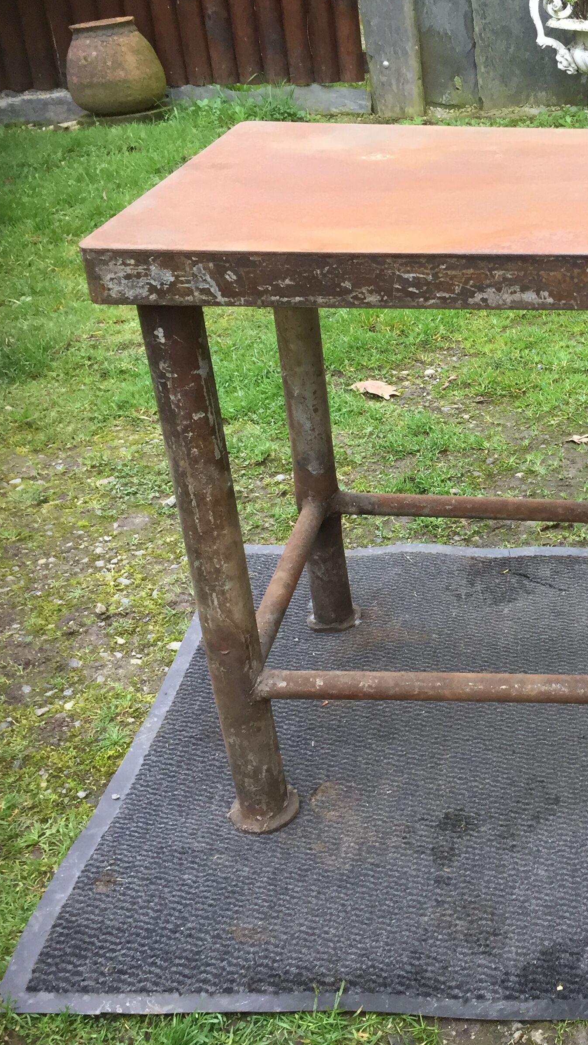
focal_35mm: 43
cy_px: 516
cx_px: 586
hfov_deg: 26.3
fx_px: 1192
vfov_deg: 47.4
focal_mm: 4.15
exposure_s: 1/33
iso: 40
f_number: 2.2
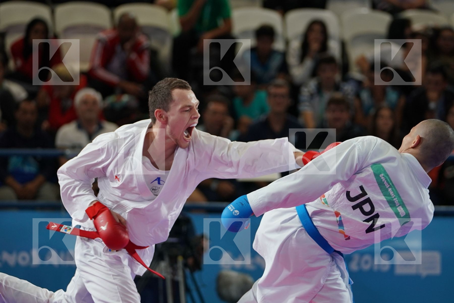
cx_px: 227
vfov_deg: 5.9
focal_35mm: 234
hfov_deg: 8.8
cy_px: 152
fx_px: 2951
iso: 1000
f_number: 2.8
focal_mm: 156
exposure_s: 1/1000
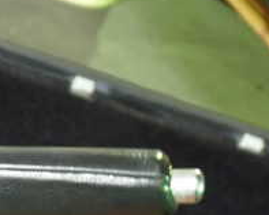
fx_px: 970
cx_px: -138
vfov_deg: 12.2
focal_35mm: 122
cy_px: 288
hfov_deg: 14.7
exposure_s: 1/20
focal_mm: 7.31
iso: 800
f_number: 2.8
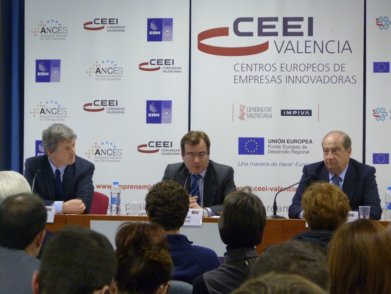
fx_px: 1649
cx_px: 196
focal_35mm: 146
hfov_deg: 13.5
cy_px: 147
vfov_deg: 10.2
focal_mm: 26.3
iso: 400
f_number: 3.7
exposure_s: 1/20
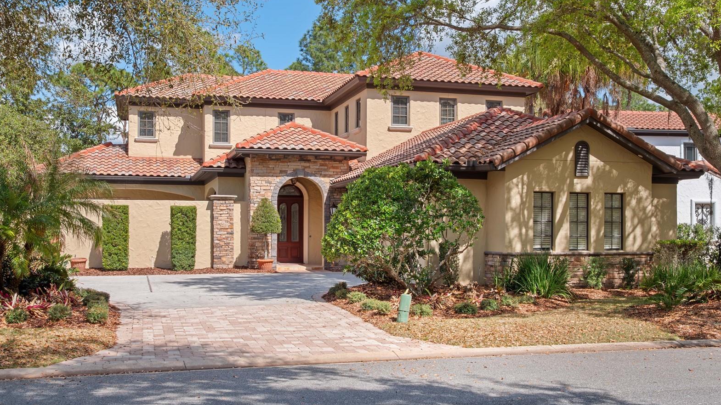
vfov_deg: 29.7
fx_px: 765
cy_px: 227
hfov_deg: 50.5
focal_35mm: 40
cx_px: 360
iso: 400
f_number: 8
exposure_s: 1/320
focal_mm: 18
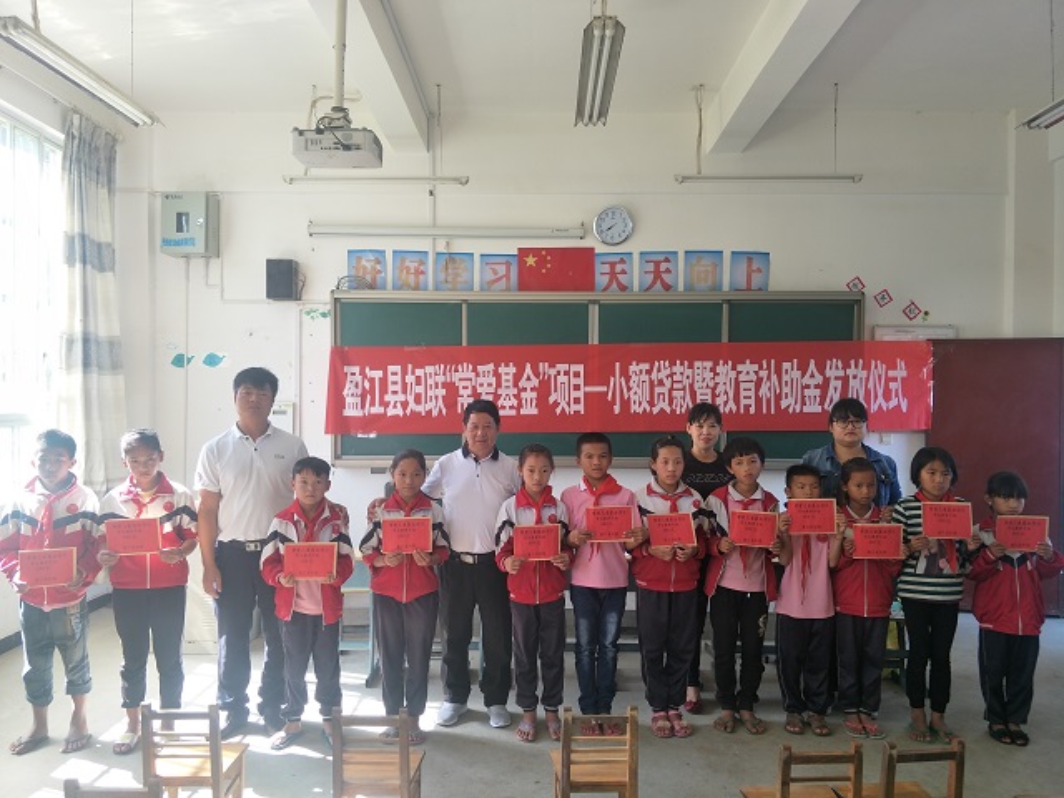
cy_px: 399
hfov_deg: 76.4
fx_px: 676
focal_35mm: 22
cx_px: 532
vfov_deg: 61.1
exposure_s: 1/100
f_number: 1.7
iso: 92
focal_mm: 3.79
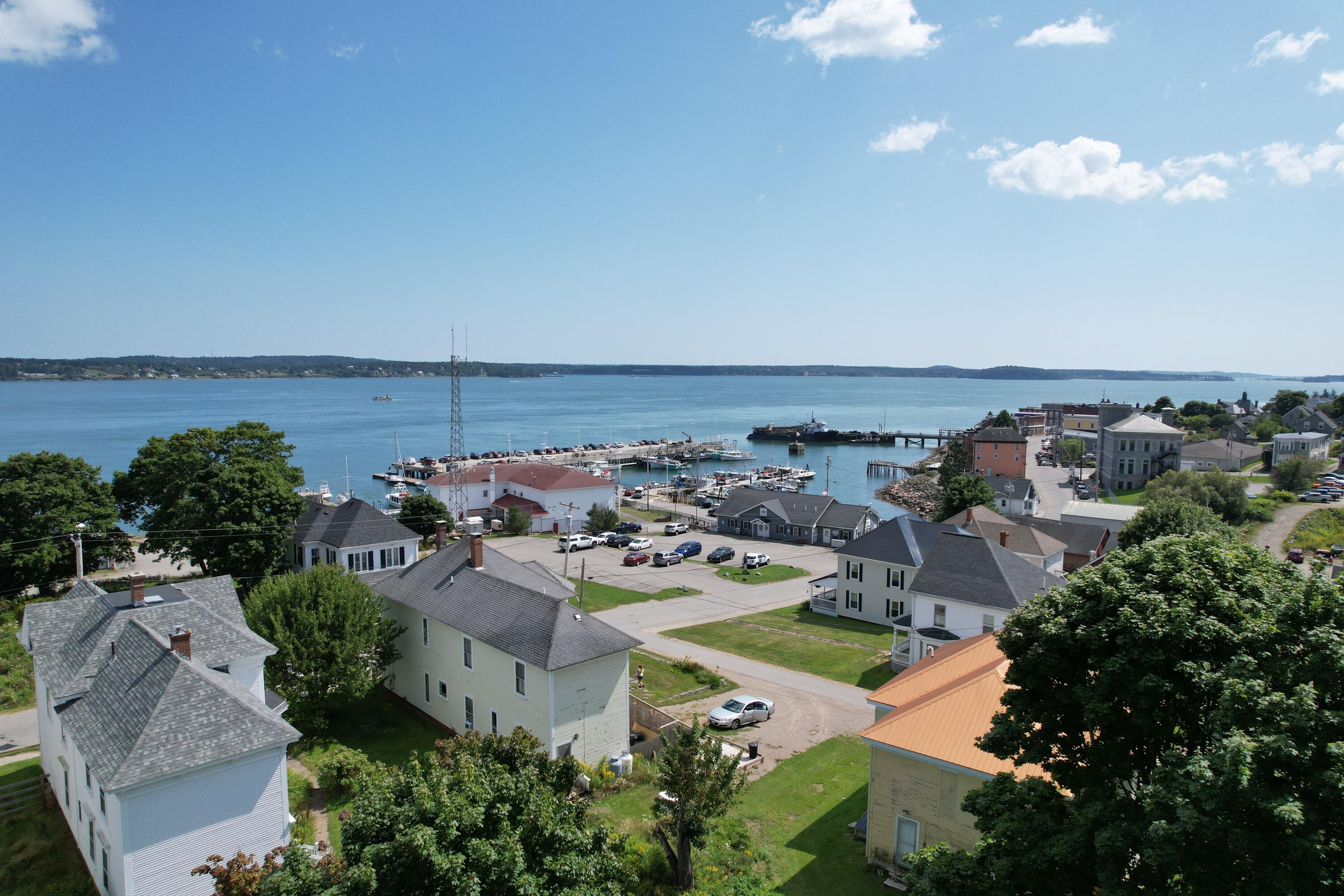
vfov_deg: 57.2
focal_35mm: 22
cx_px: 672
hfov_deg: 78.6
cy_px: 448
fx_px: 821
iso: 130
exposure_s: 1/3000
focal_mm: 8.38
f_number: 2.8
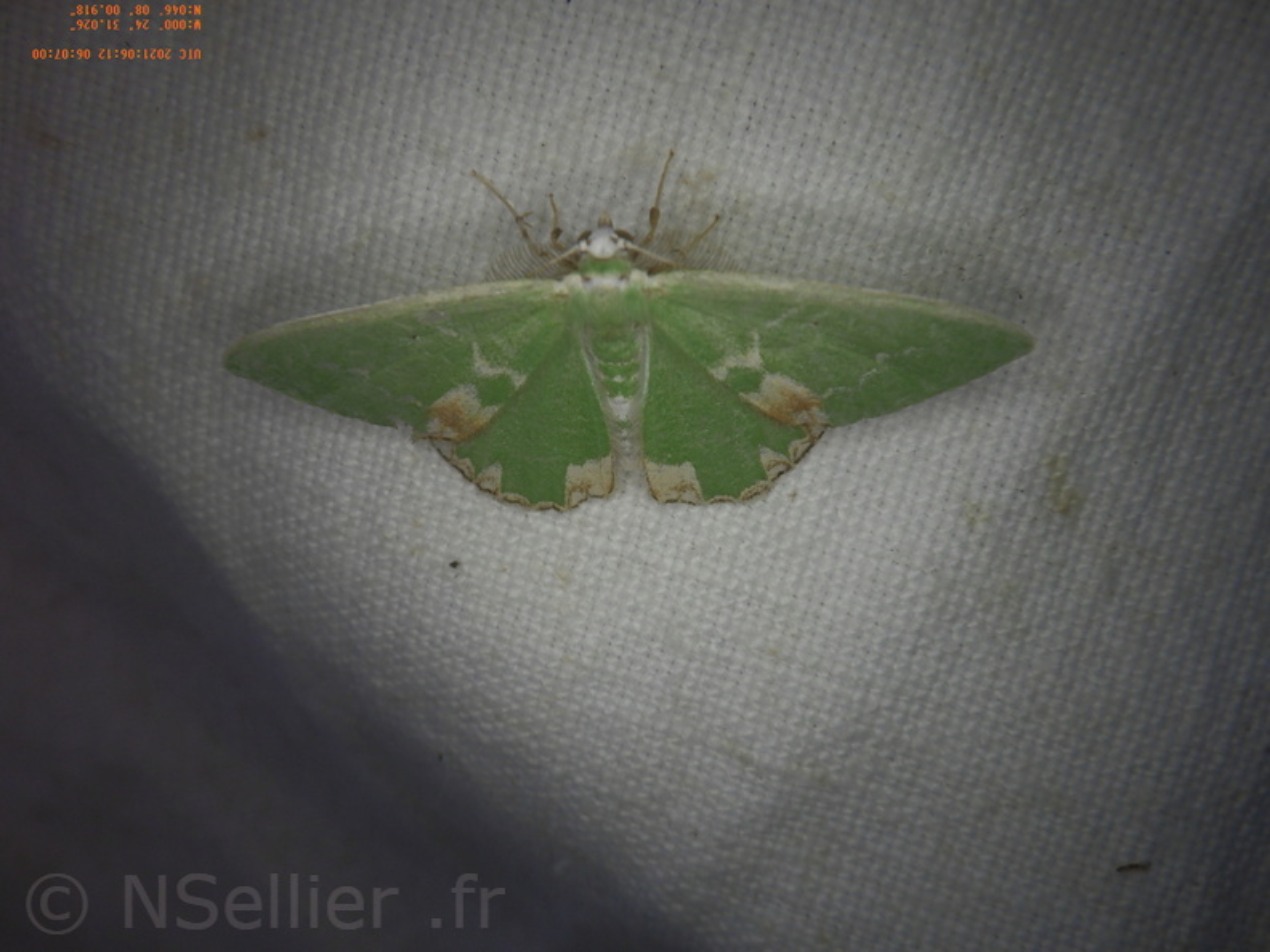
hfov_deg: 54.0
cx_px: 635
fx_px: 1247
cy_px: 476
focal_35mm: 34
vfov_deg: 41.8
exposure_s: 1/1500
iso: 125
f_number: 4.6
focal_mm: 6.1
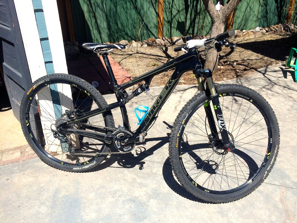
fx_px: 249
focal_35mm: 29
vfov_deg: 48.2
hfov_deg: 61.7
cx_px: 148
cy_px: 112
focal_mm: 4.15
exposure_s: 1/2283
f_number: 2.2
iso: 32
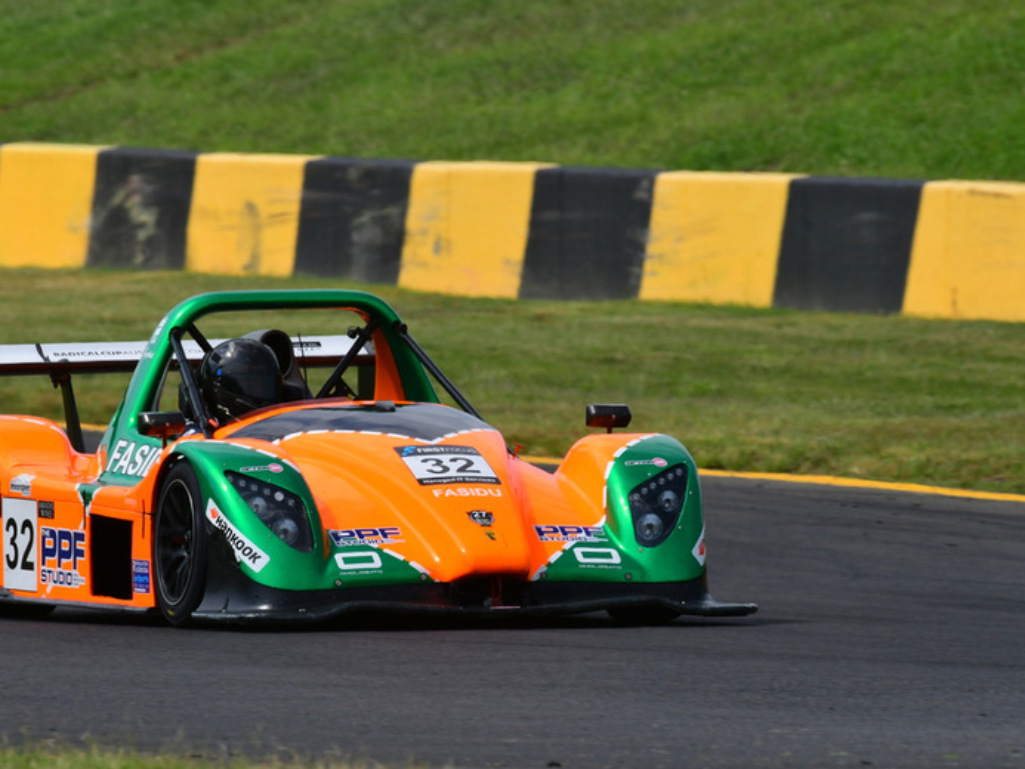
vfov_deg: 1.8
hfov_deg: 2.4
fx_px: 24670
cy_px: 389
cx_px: 482
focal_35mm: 833
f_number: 13
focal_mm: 500
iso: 400
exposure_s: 1/640
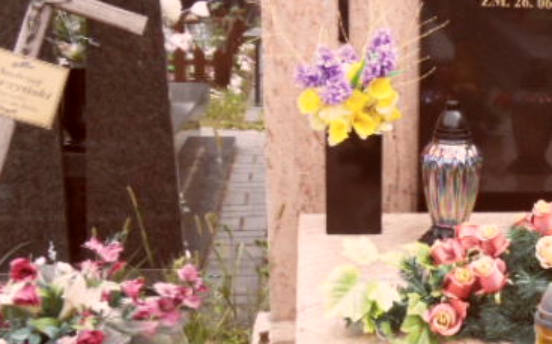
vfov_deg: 18.3
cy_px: 225
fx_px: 1068
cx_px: 656
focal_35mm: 71
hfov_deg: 26.0
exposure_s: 1/350
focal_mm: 3.9
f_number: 3.2
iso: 80
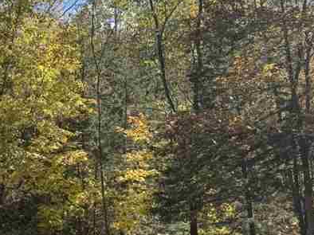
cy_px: 120
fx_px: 707
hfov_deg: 23.2
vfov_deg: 18.9
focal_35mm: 78
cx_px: -52
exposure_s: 1/1456
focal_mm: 6.76
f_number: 1.78
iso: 80
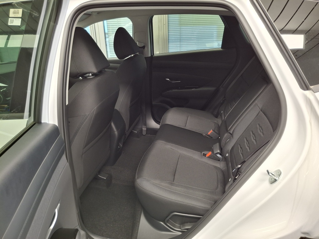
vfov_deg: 54.9
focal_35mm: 25
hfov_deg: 69.4
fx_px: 230
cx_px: 160
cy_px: 120
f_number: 1.8
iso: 250
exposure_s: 1/25
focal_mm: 4.69
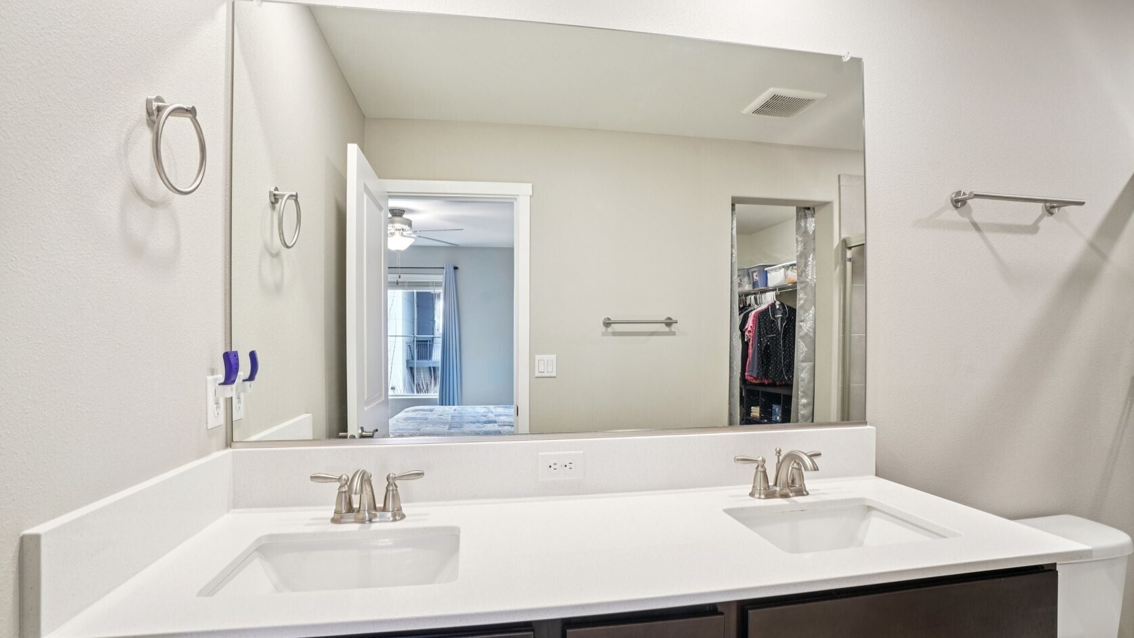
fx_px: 511
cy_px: 339
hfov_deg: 95.9
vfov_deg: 63.9
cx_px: 564
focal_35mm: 17
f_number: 8
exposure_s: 1/13
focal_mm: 16
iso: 400
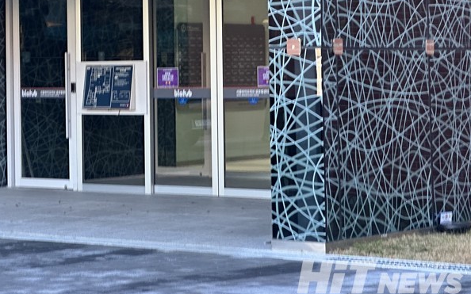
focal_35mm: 132
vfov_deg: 9.9
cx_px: 94
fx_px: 1694
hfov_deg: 15.7
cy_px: 21
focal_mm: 9
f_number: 2.8
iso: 80
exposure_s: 1/99
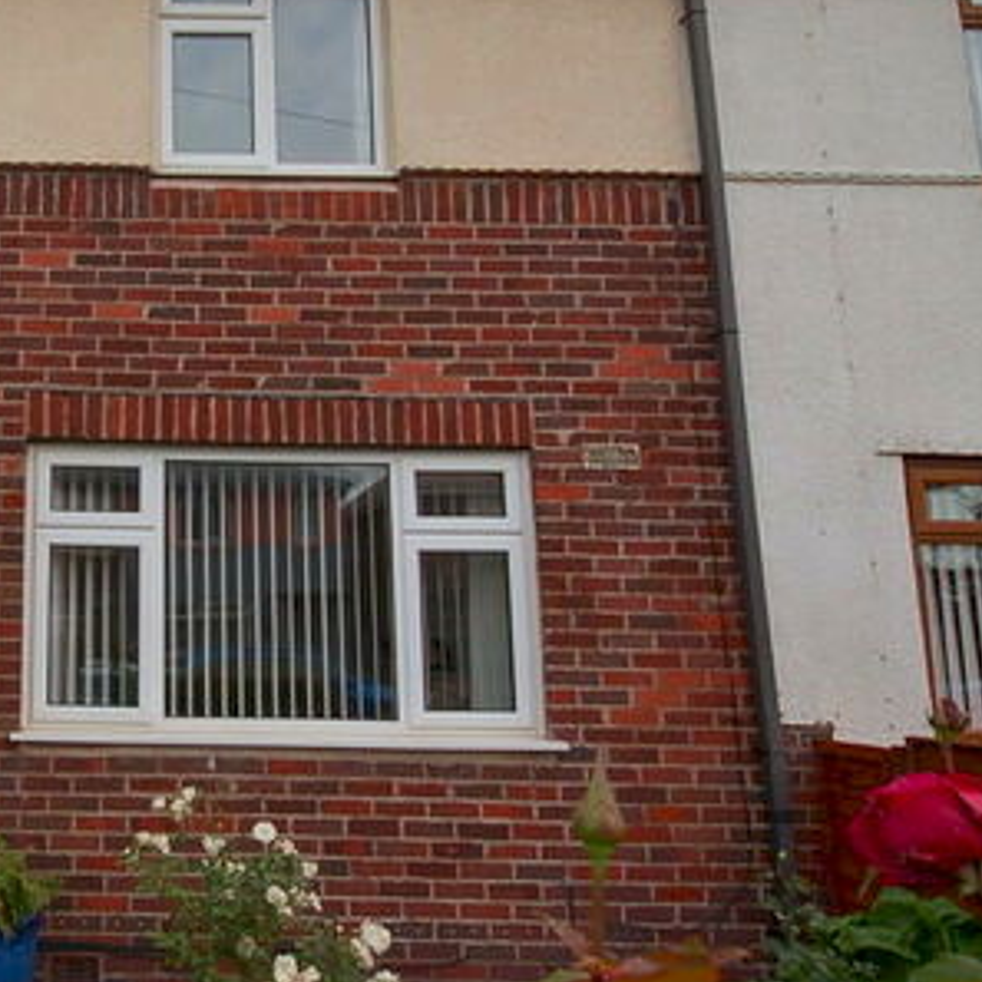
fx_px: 963
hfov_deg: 48.6
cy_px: 430
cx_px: 106
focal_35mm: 30
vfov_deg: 53.9
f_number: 6.3
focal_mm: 10
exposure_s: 1/160
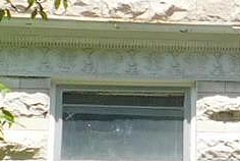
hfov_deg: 11.8
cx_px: 409
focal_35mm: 162
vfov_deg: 8.5
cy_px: 56
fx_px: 1081
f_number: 3
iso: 125
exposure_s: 1/800
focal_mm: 4
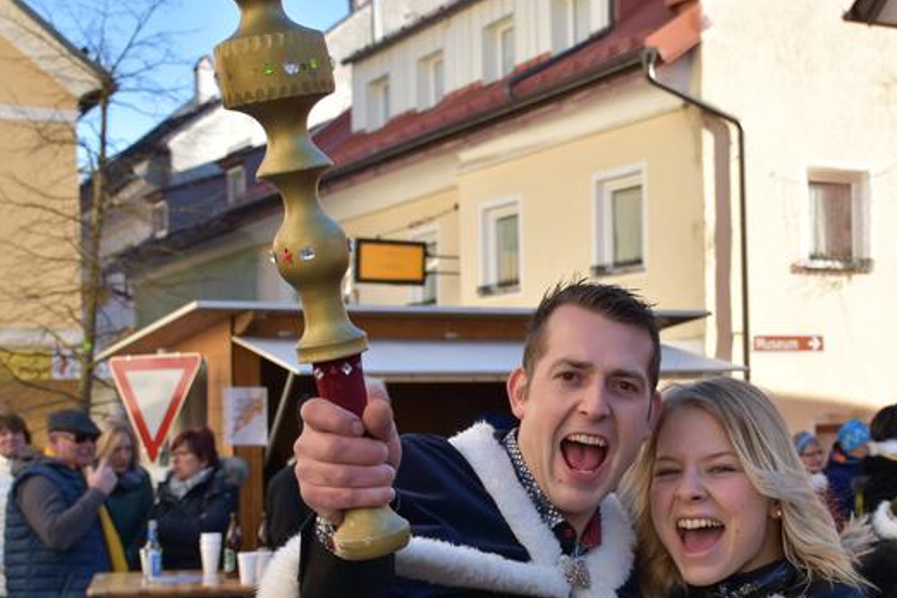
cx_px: 620
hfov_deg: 29.0
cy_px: 424
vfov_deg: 19.6
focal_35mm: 69
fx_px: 1719
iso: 100
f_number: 6.3
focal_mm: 30
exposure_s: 1/160
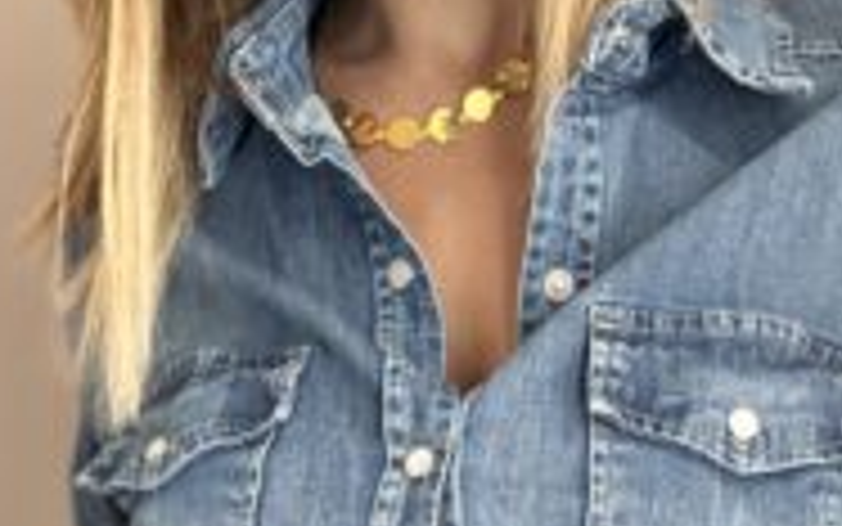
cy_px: 778
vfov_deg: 17.3
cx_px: 401
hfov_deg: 30.2
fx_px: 1561
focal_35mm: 68
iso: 320
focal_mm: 2.69
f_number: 1.9
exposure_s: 1/44
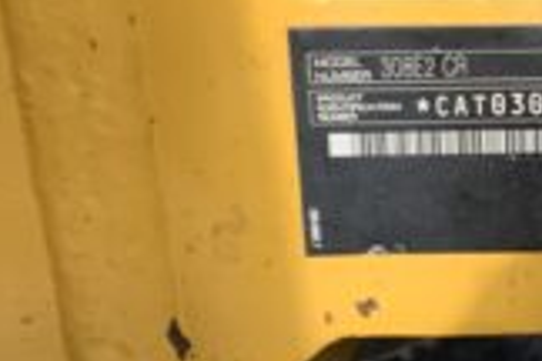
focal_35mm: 119
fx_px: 1791
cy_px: 177
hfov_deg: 16.8
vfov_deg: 11.5
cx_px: 555
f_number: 1.8
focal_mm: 3
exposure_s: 1/190
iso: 16
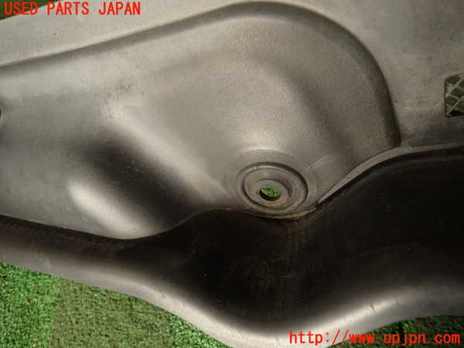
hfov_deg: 69.4
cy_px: 174
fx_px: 335
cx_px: 232
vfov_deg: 54.9
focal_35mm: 25
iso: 100
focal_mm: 4.5
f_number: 2
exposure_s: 1/60
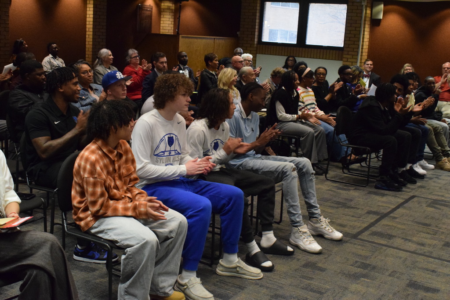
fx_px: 581
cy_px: 150
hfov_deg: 42.3
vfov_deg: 29.0
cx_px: 225
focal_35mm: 46
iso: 6400
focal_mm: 31
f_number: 8
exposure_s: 1/50
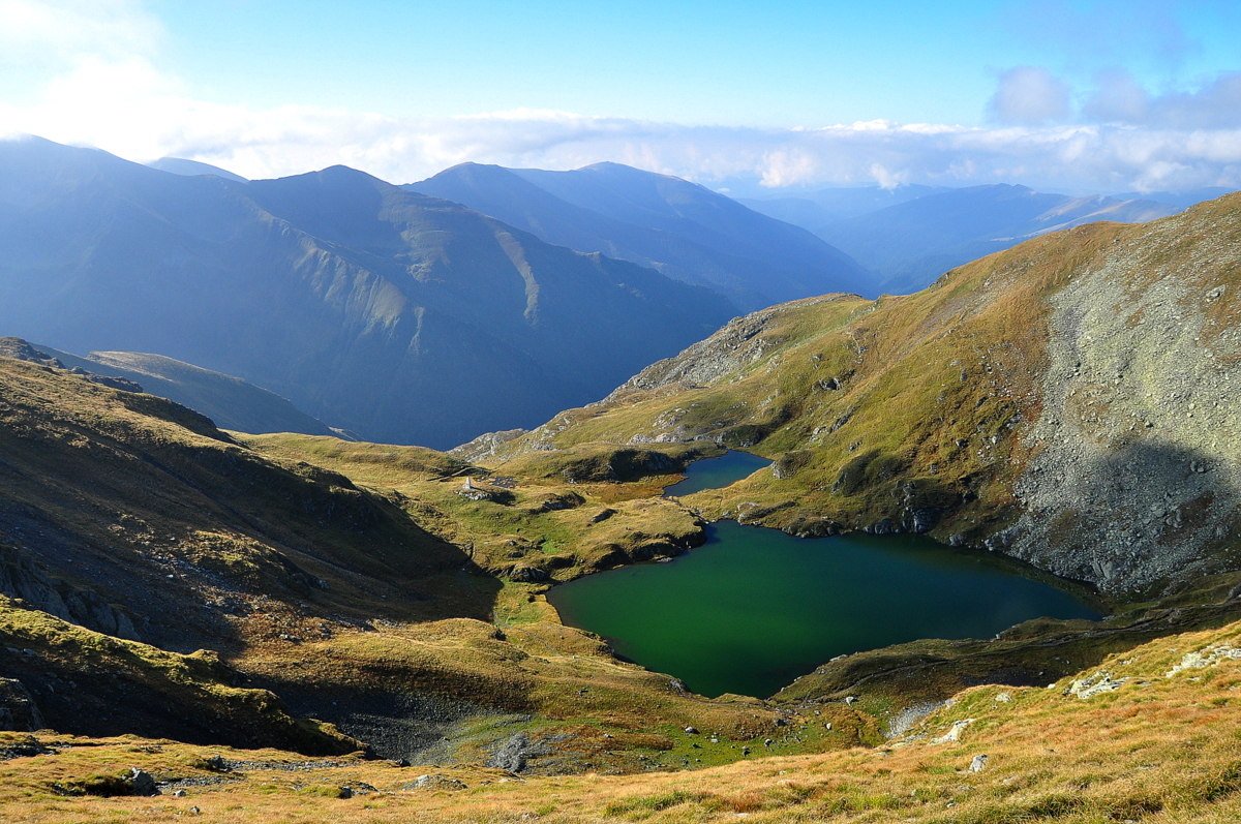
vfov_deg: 47.8
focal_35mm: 27
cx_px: 620
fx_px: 930
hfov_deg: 67.4
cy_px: 412
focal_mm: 18
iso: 400
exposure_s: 1/400
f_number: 10
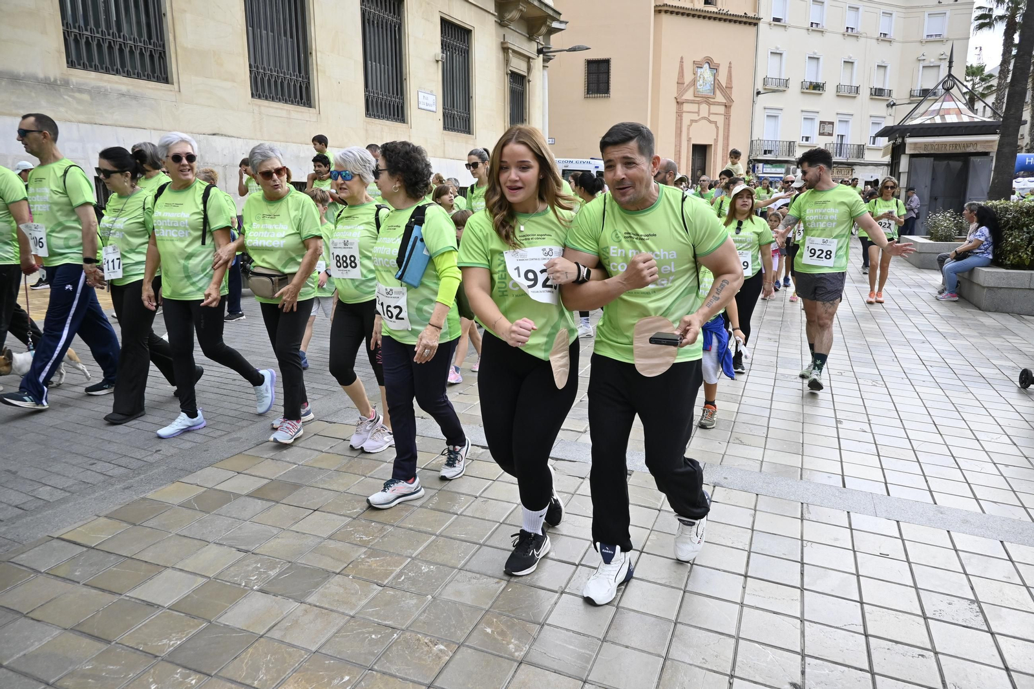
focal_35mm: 24
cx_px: 517
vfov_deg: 53.1
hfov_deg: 73.8
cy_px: 344
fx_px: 689
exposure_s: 1/1250
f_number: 5
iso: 640
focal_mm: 16
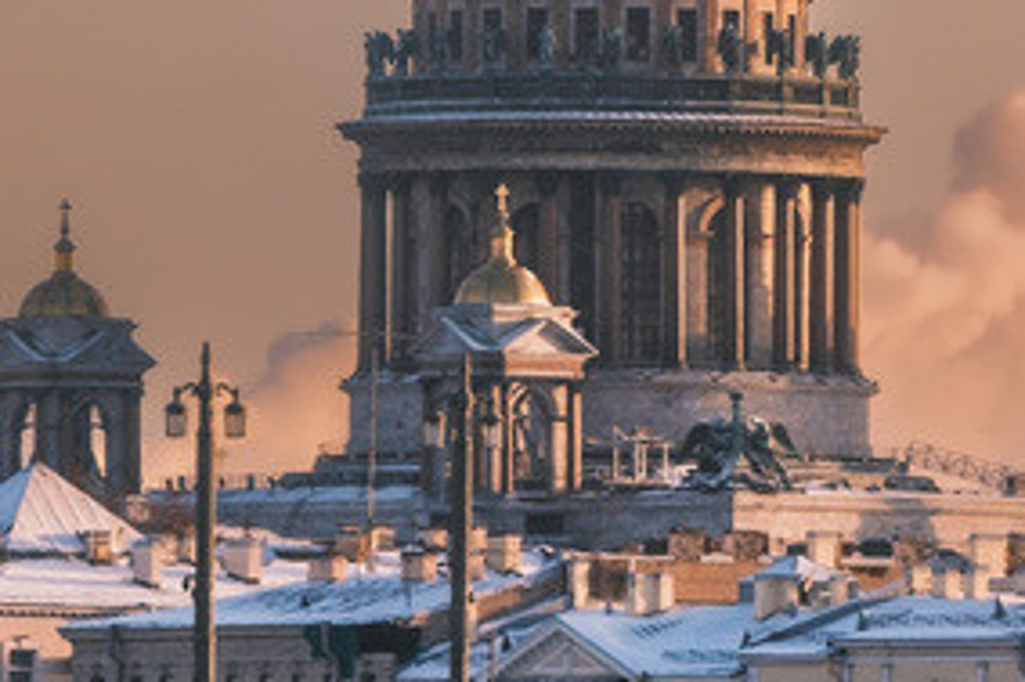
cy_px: 173
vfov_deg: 1.8
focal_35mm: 746
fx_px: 21227
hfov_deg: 2.8
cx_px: 660
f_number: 5.6
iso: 160
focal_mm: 130
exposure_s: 1/320
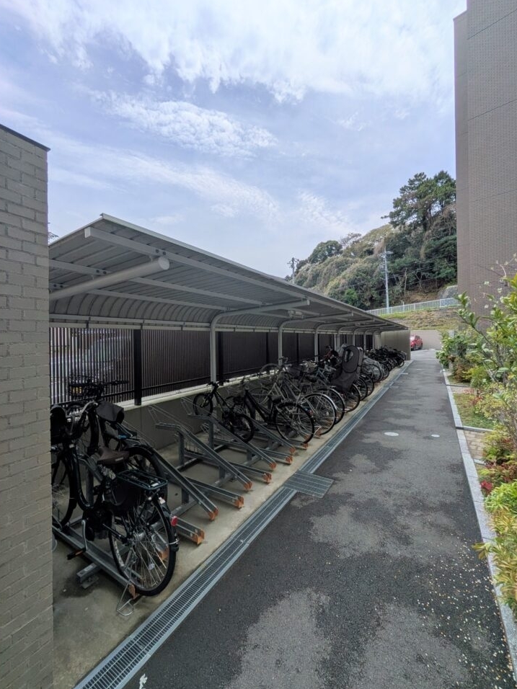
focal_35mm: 15
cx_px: 244
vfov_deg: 98.2
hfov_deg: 81.7
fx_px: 299
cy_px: 339
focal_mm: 1.83
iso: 46
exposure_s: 1/4367
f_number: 2.2
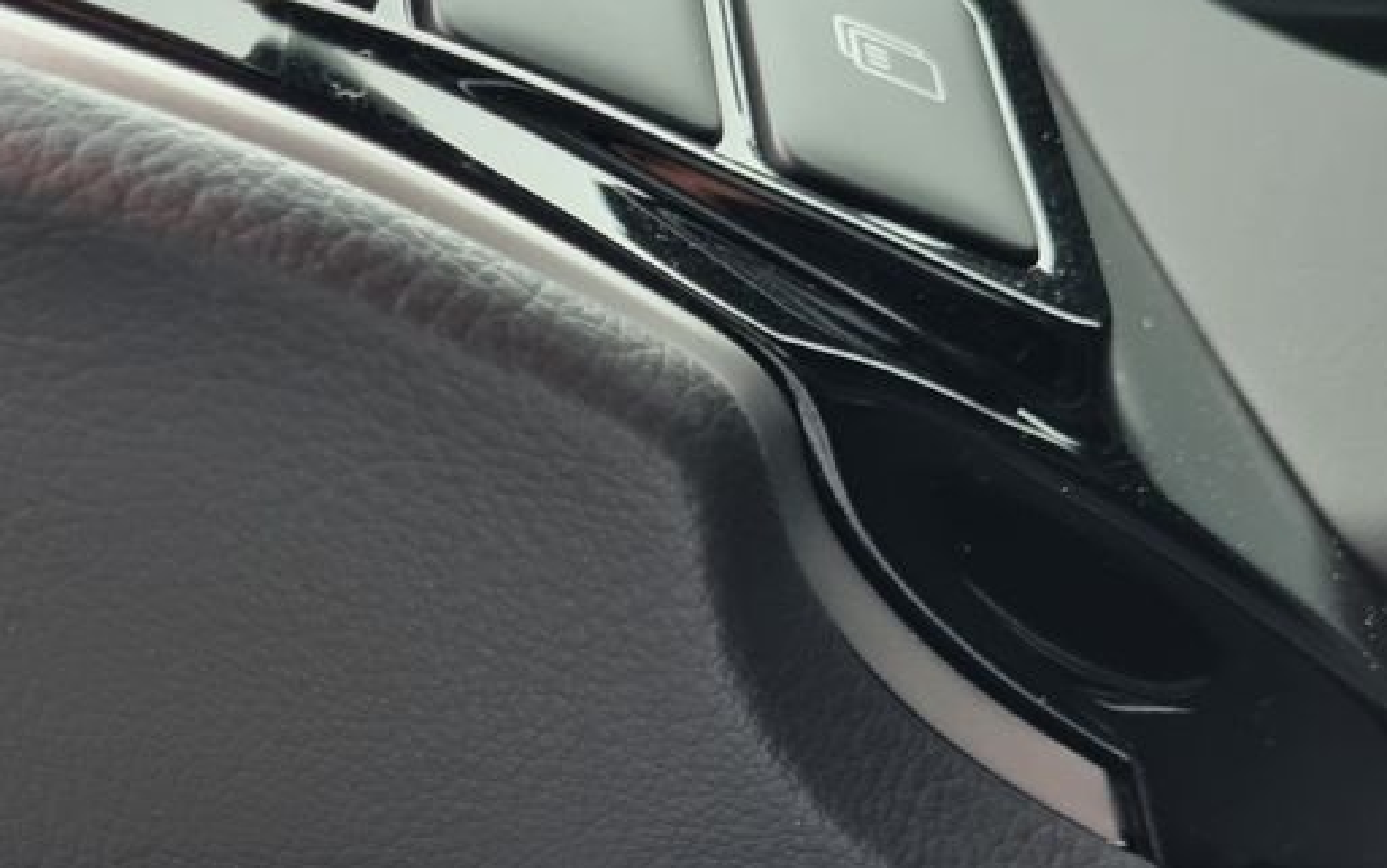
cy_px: 844
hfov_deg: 35.4
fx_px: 2080
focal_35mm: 55
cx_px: 238
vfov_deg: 22.7
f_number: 1.8
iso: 200
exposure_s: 1/50
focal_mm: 5.4
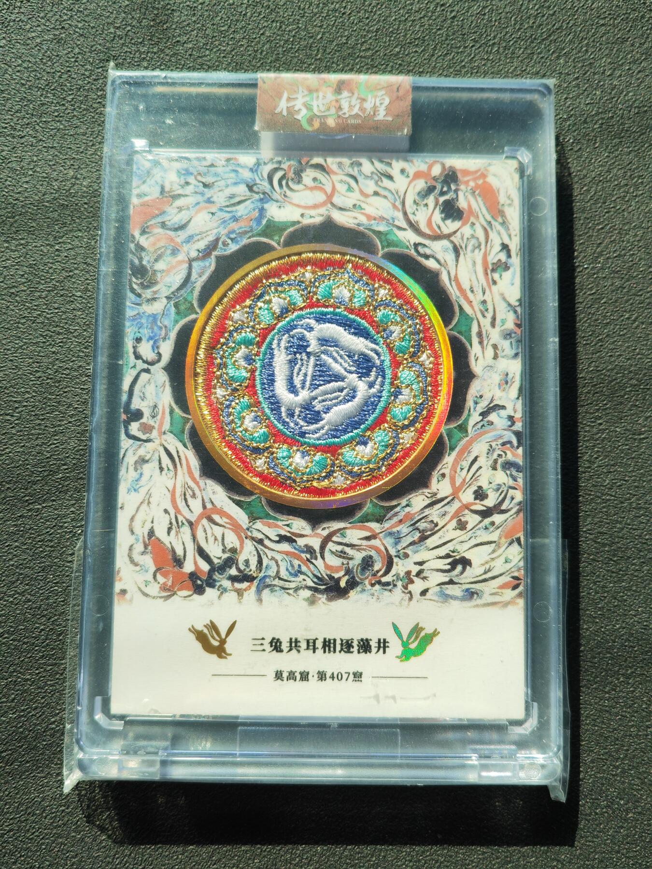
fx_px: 678
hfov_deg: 51.4
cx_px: 326
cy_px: 434
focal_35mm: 27
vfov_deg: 65.3
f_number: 1.8
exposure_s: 1/100
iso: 80
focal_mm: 5.53
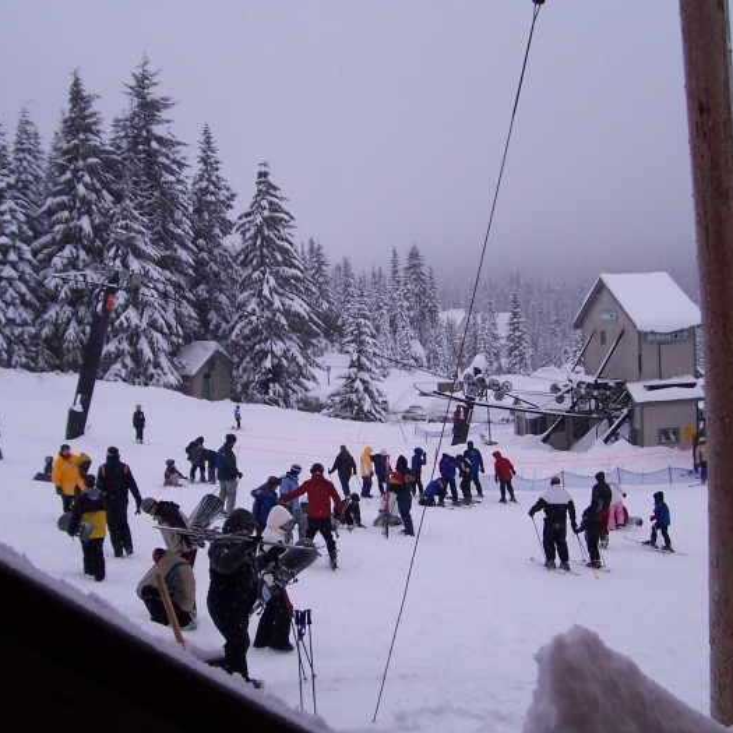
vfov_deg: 38.3
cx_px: 353
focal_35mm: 44
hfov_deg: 38.3
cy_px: 371
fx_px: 1054
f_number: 2.7
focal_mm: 5.6
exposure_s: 1/350
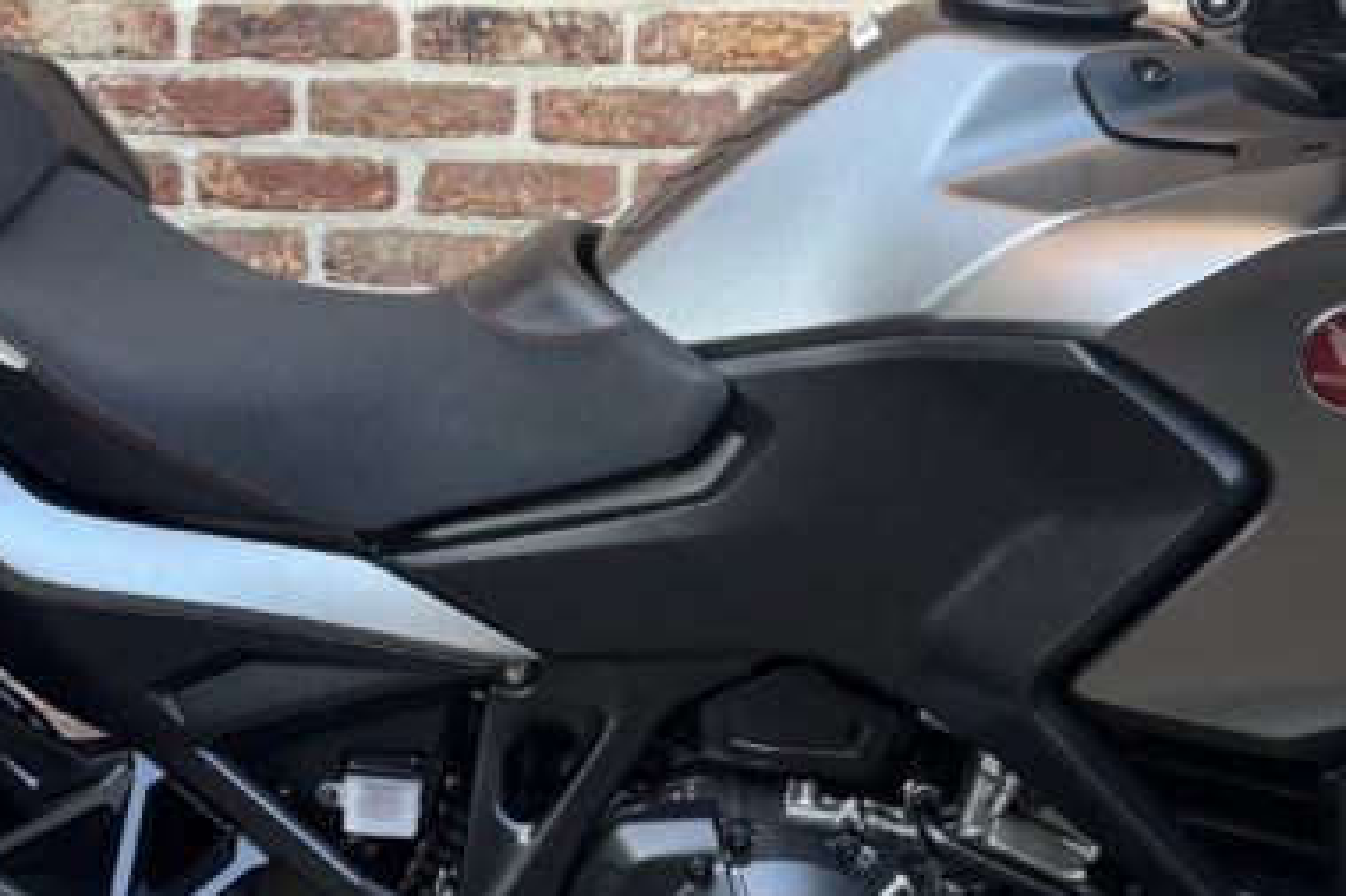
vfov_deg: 19.2
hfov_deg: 28.4
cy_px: 524
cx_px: 510
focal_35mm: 71
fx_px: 2653
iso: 50
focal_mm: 6.76
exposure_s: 1/126
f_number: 1.78
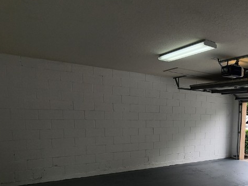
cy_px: 139
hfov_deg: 56.5
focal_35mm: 28
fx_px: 201
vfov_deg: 48.0
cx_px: 214
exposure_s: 1/297
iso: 50
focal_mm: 2.2
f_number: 2.2
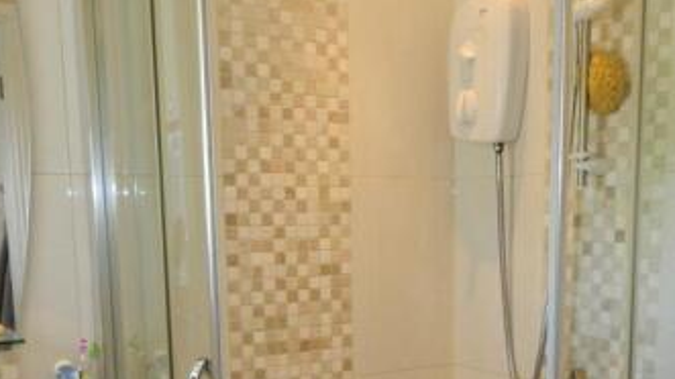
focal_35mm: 48
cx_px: 388
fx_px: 859
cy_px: 360
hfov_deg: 42.8
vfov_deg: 24.0
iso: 160
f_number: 3.1
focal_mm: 4.5
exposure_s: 1/30
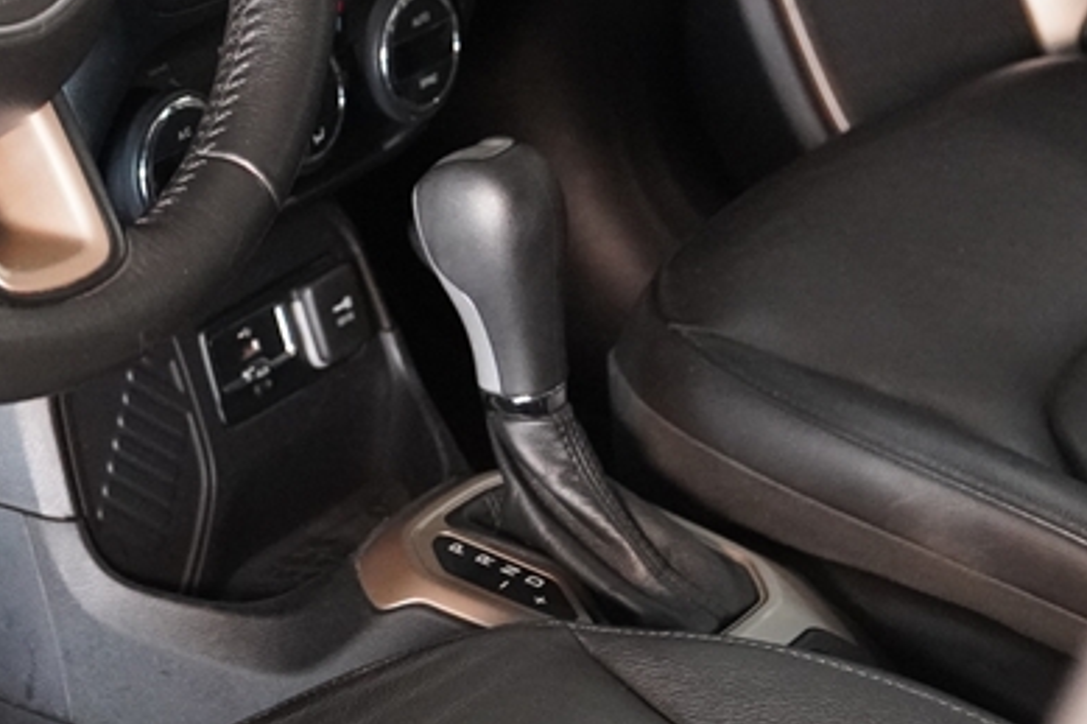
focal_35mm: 130
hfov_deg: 15.3
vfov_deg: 10.3
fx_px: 3933
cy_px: -180
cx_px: -92
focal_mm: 33
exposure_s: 1/160
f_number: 2.8
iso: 4000
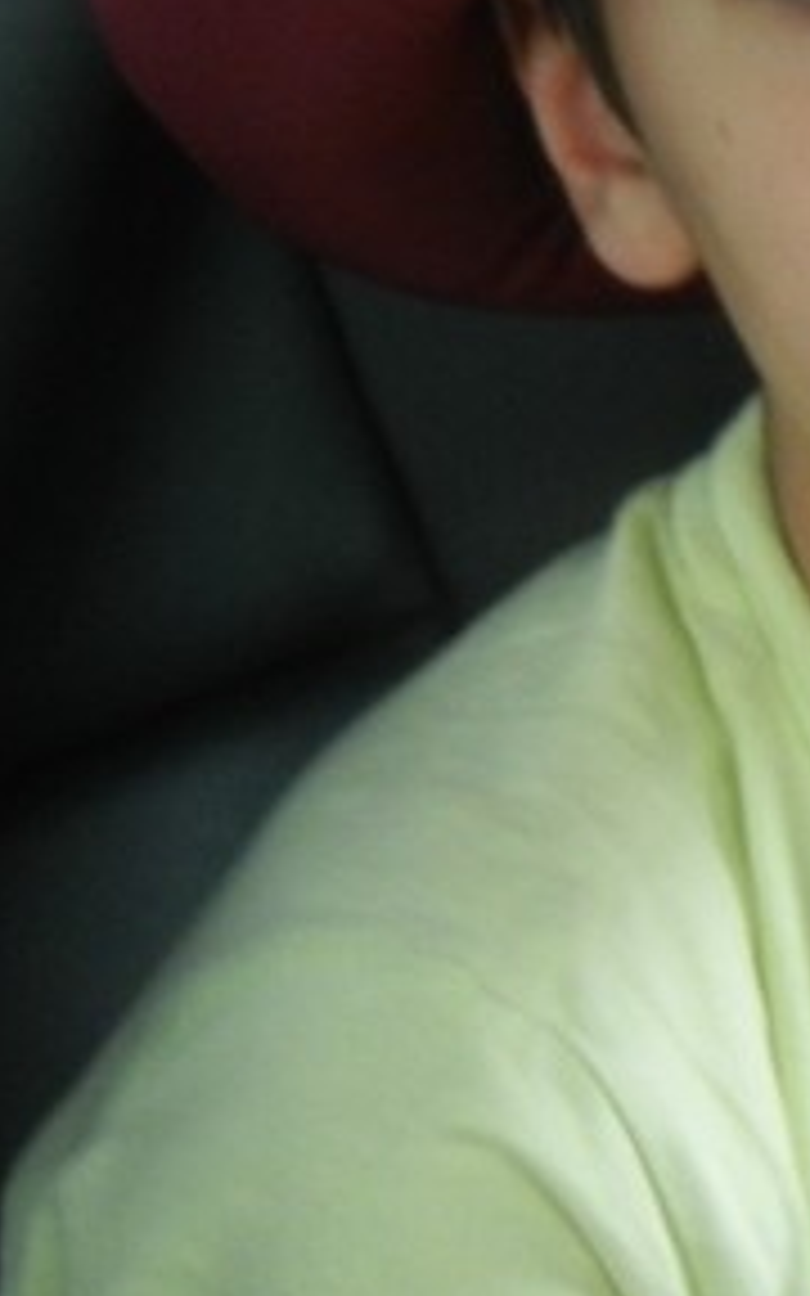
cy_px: 54
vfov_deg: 18.1
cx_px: 1530
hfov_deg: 10.7
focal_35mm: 113
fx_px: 3991
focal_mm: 5.4
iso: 400
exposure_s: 1/45.8
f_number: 3.5
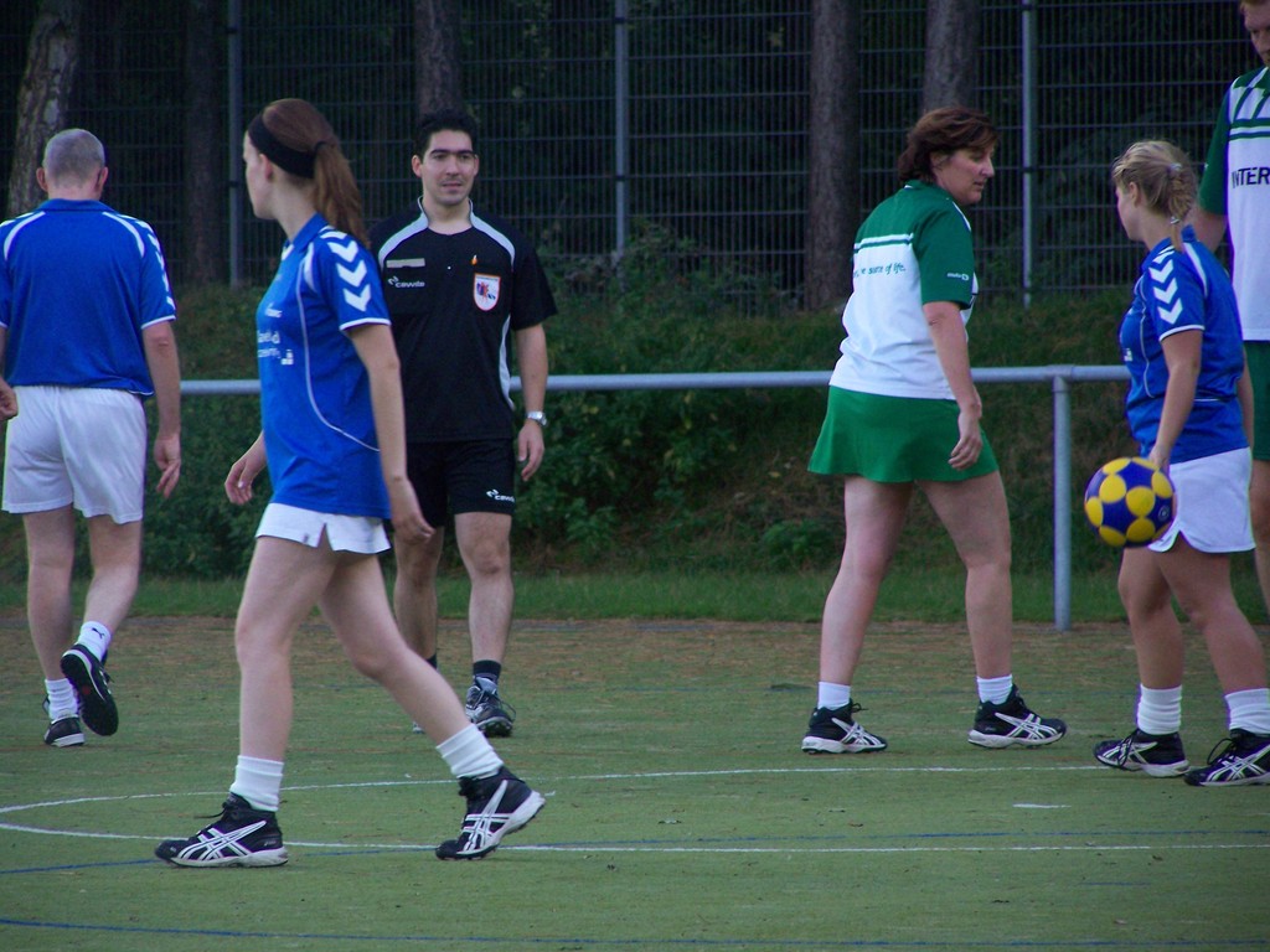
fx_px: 13098
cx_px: 635
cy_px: 476
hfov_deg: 5.6
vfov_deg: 4.2
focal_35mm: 357
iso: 160
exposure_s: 1/320
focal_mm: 59.2
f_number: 3.6
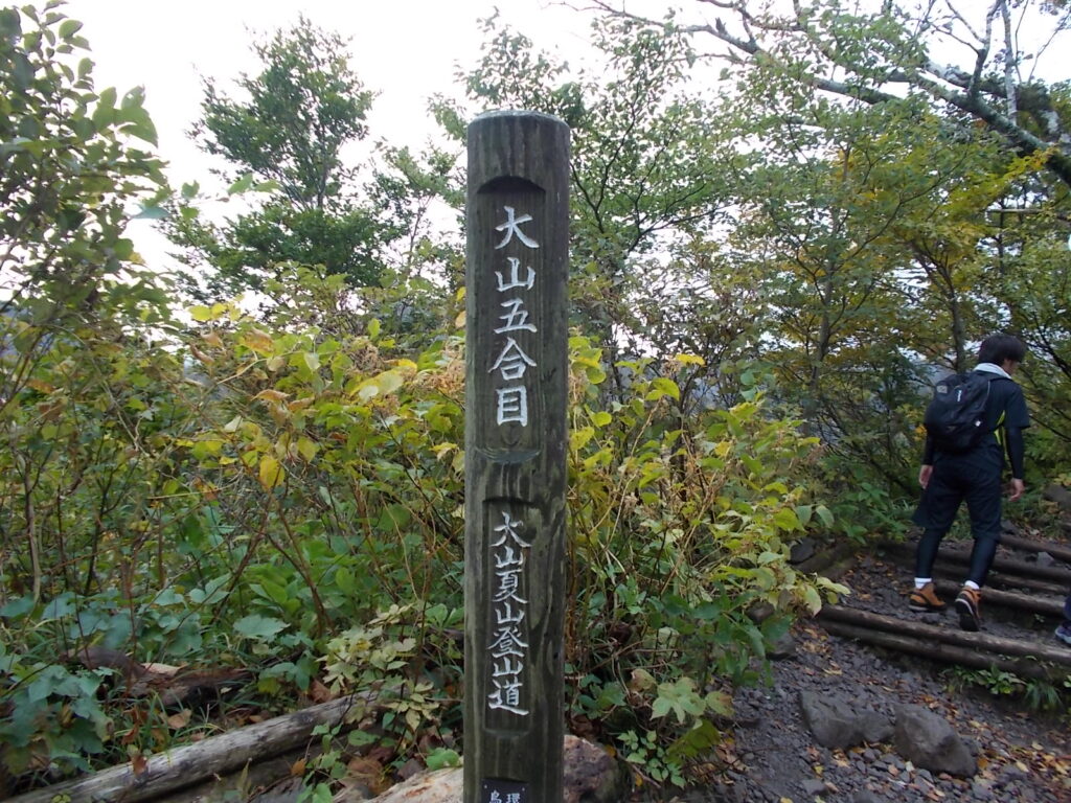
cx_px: 536
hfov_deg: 67.3
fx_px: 804
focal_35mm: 26
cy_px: 402
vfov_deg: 53.1
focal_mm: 4.6
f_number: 3.2
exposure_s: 1/125
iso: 80
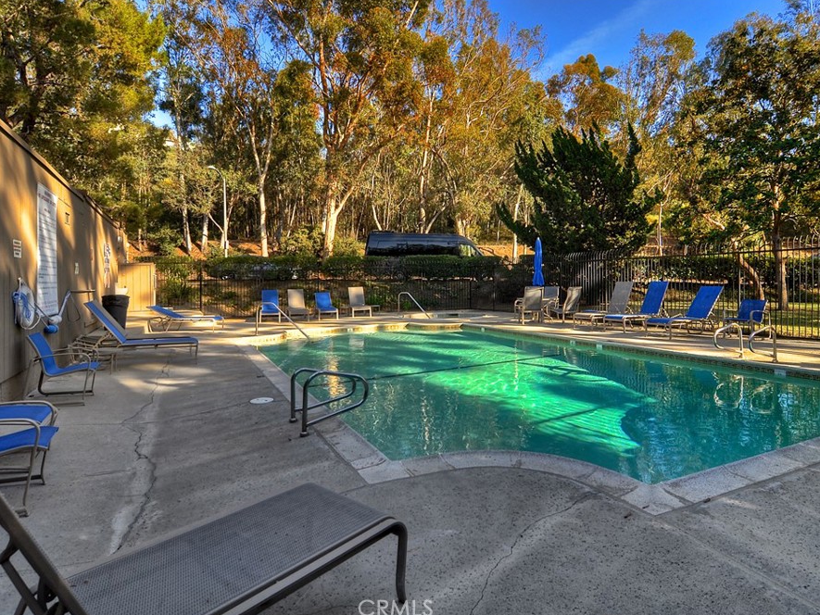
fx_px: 474
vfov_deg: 66.0
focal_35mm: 20
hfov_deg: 81.6
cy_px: 307
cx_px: 444
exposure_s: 1/250
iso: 160
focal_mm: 12
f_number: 7.1
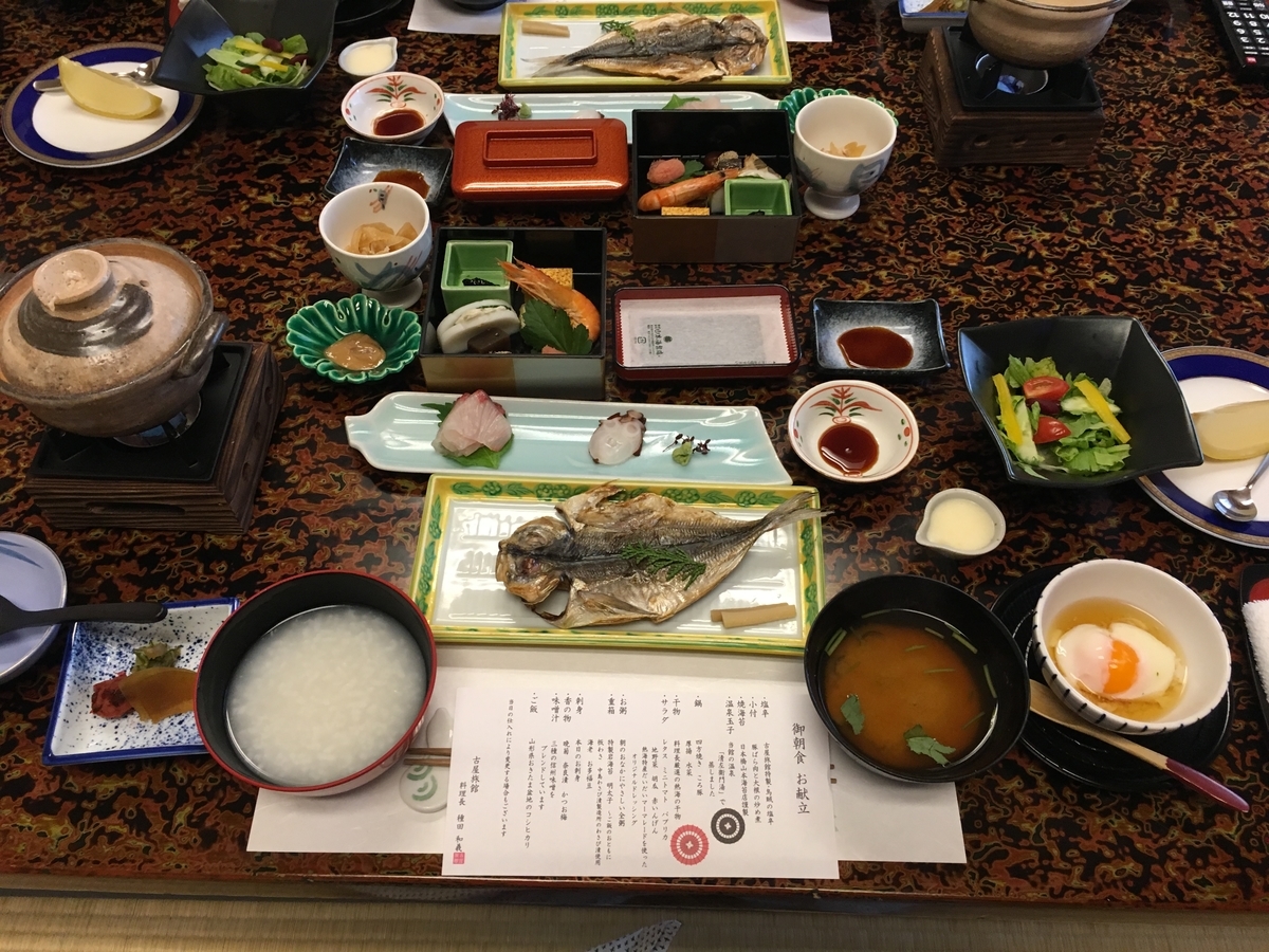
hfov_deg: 61.7
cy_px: 476
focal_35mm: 29
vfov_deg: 48.2
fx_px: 1063
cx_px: 634
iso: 100
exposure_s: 1/30
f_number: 2.2
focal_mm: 4.15
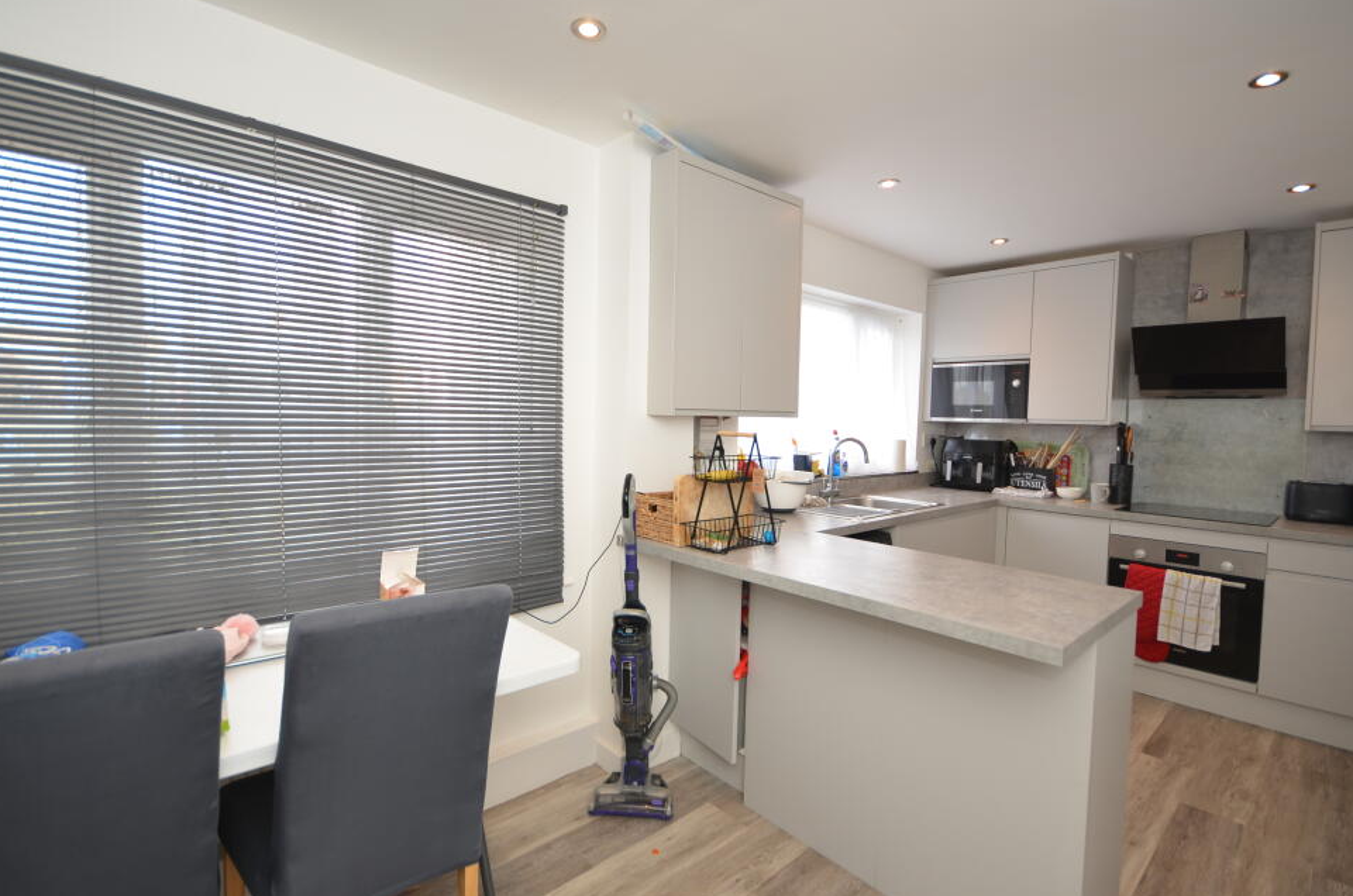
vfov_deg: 73.5
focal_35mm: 16
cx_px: 668
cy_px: 434
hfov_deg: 96.8
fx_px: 600
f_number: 4.5
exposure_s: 1/80
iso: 200
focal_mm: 10
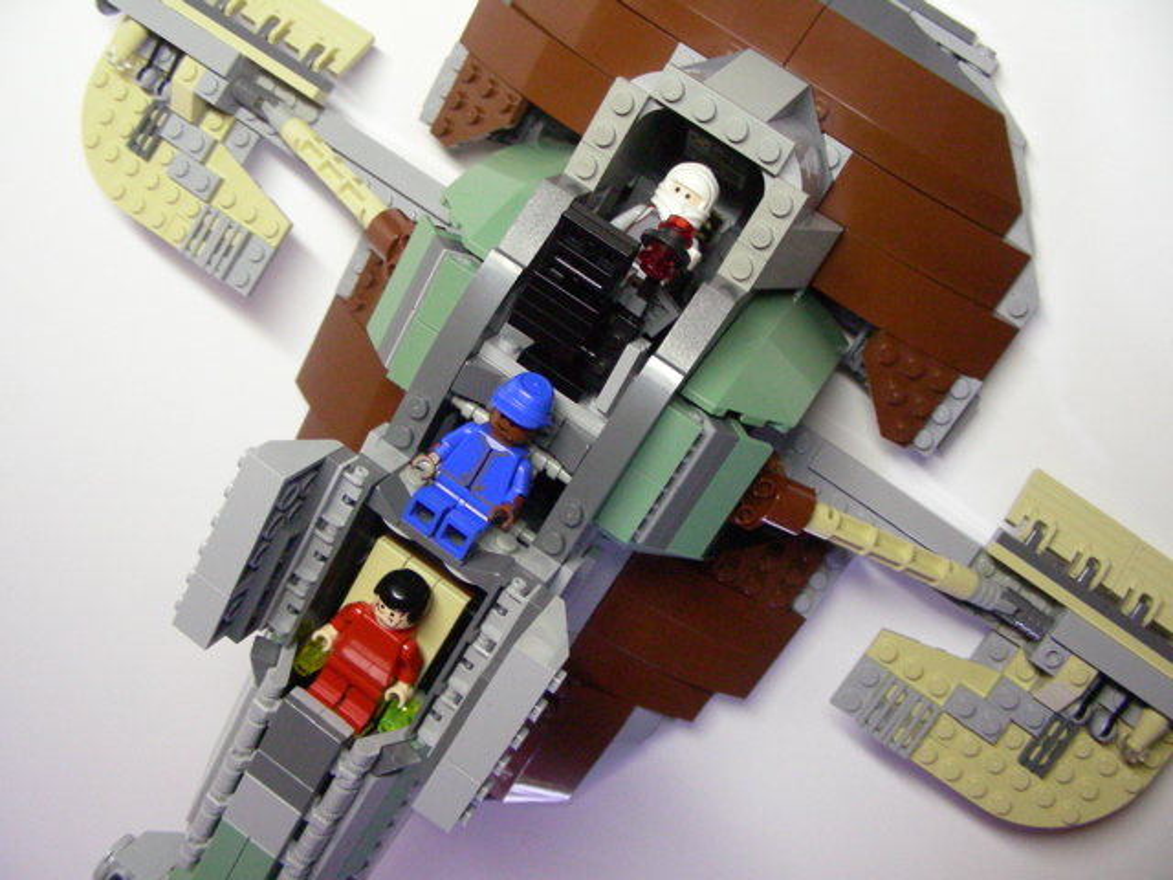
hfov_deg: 49.0
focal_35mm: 38
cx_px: 586
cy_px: 440
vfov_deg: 37.7
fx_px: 1288
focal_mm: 6.3
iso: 400
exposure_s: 1/41.8
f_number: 3.5
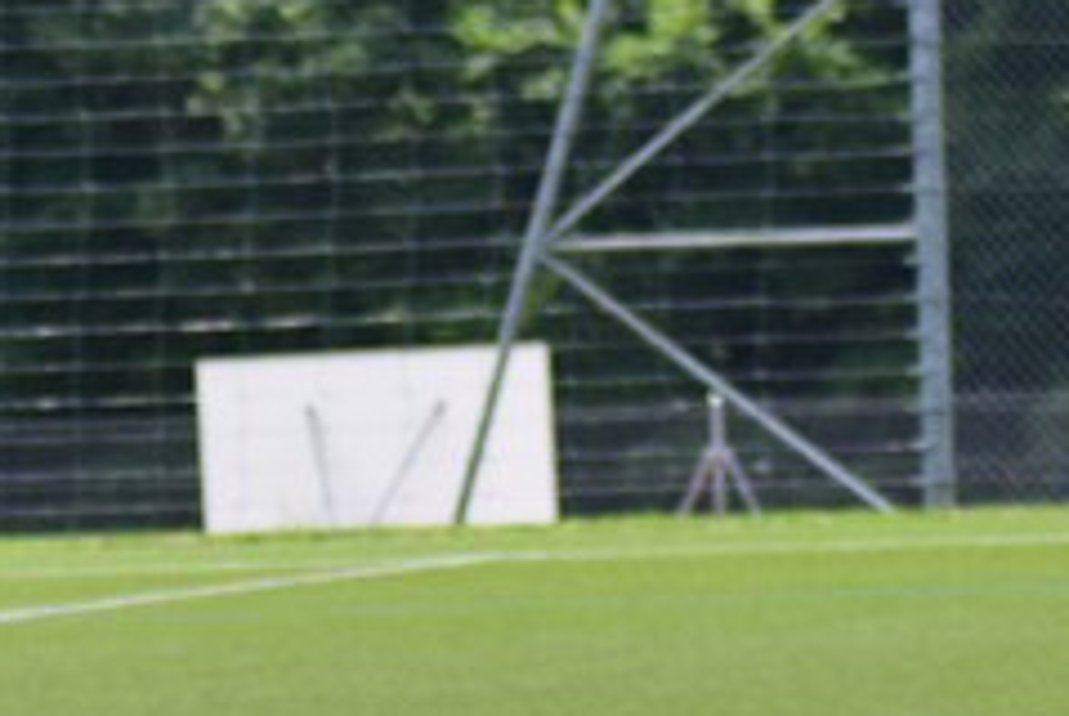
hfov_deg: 4.6
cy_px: 477
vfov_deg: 3.1
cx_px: 546
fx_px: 13349
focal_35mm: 449
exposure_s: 1/1250
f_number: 4.5
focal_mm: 70
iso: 400
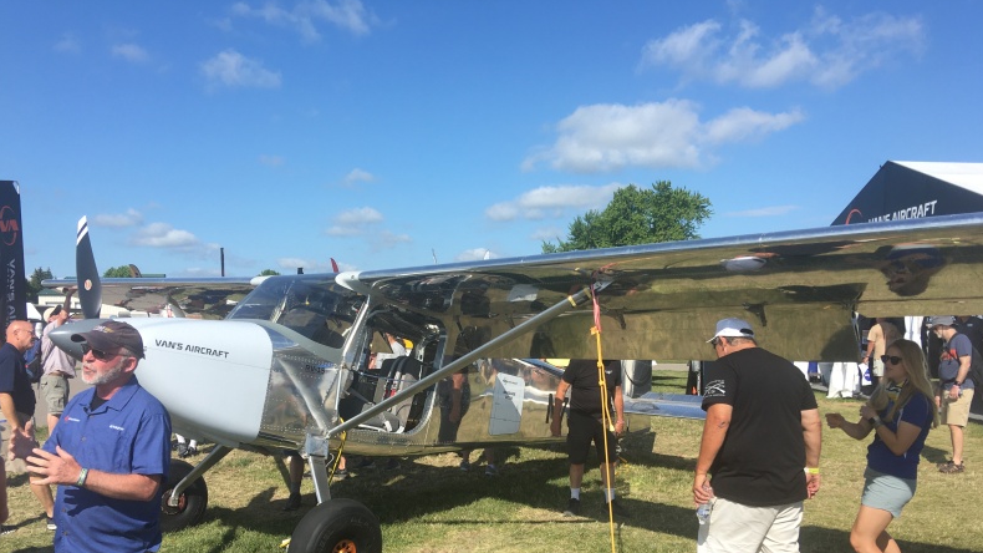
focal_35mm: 32
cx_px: 493
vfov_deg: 36.3
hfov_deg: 61.0
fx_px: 834
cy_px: 367
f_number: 2.2
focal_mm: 4.15
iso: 25
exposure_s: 1/1304
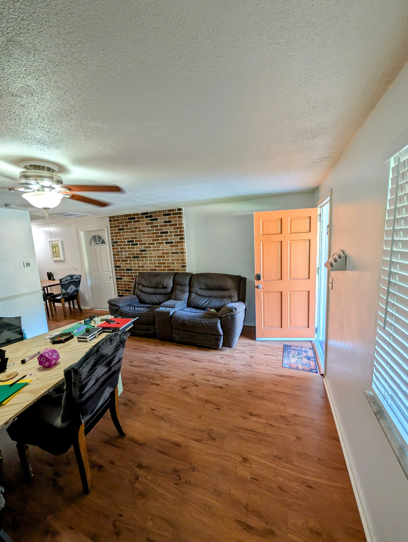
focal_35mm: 12
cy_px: 271
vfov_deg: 110.5
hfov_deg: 94.6
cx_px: 204
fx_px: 188
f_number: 1.7
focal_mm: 2.02
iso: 77
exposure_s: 1/40
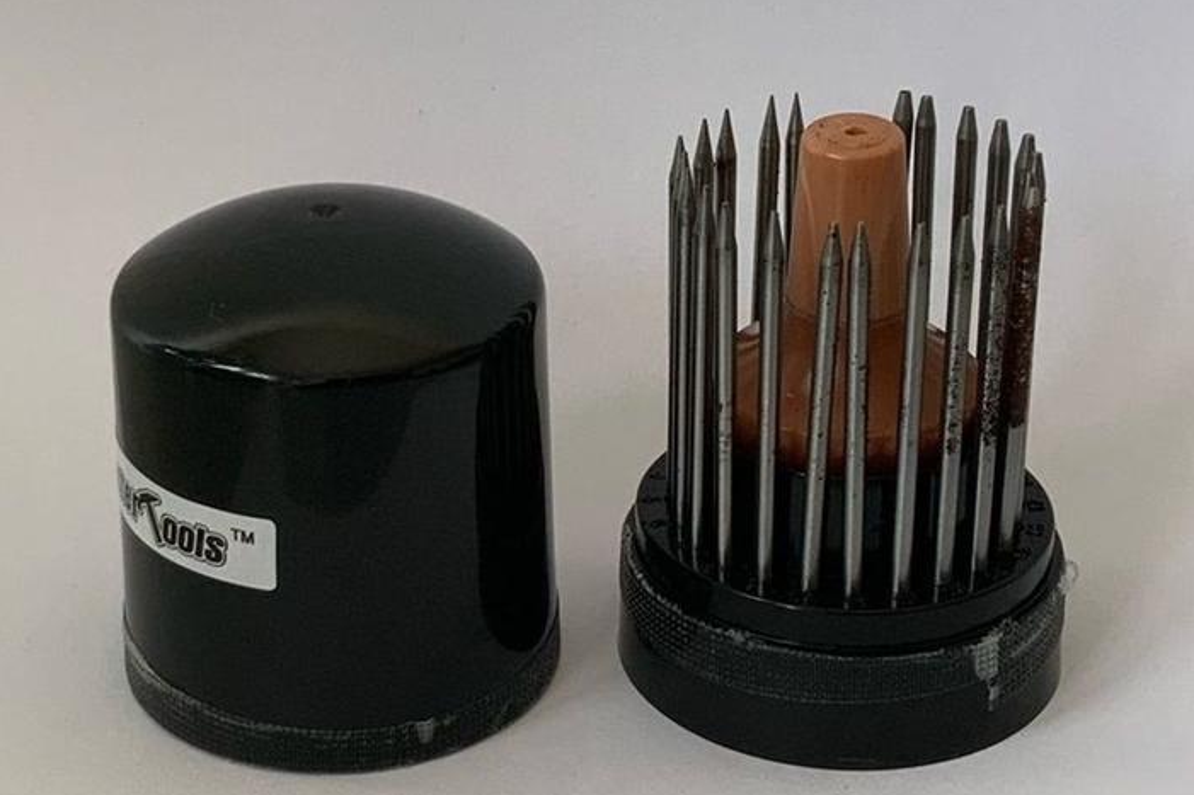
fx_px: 1028
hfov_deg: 60.3
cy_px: 396
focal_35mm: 31
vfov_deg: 42.3
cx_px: 610
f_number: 1.8
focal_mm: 3
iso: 50
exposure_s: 1/120
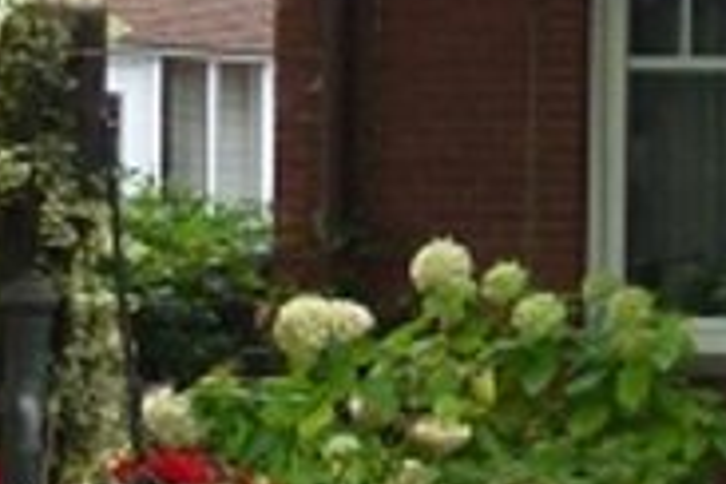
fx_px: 3307
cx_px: 1428
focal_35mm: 164
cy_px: 198
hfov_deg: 11.4
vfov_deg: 8.4
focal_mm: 4.3
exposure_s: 1/80
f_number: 3.3
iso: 100
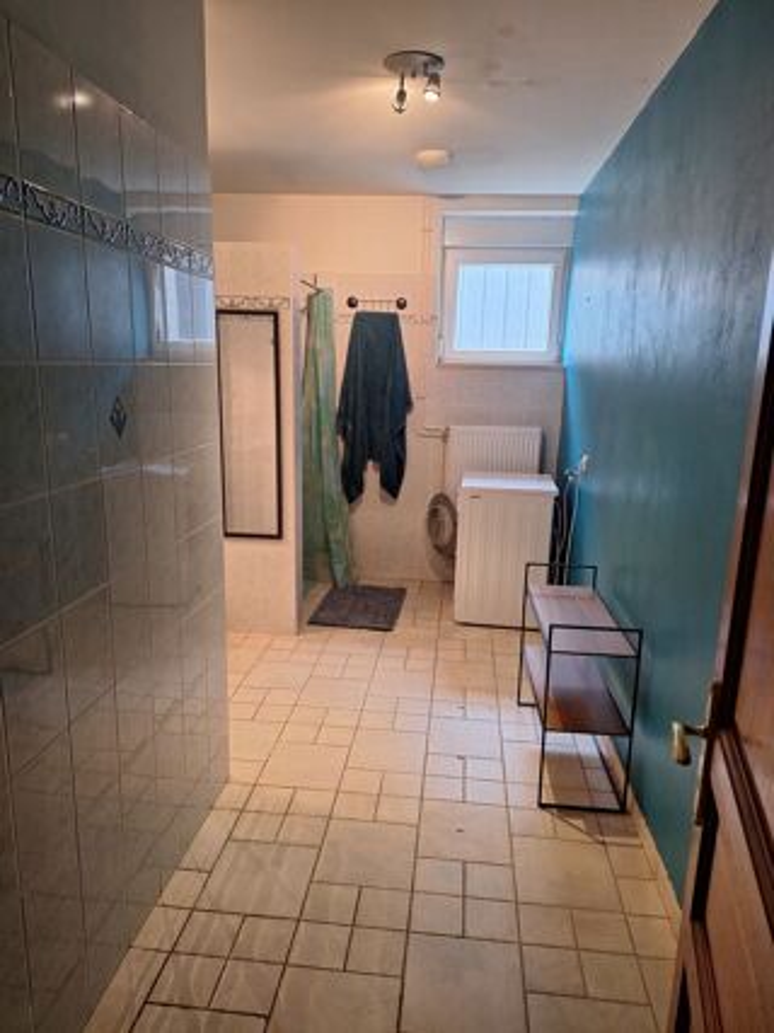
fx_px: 686
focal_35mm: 23
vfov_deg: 73.9
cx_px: 387
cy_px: 516
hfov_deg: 58.9
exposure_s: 1/50
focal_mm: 5.54
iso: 200
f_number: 1.8
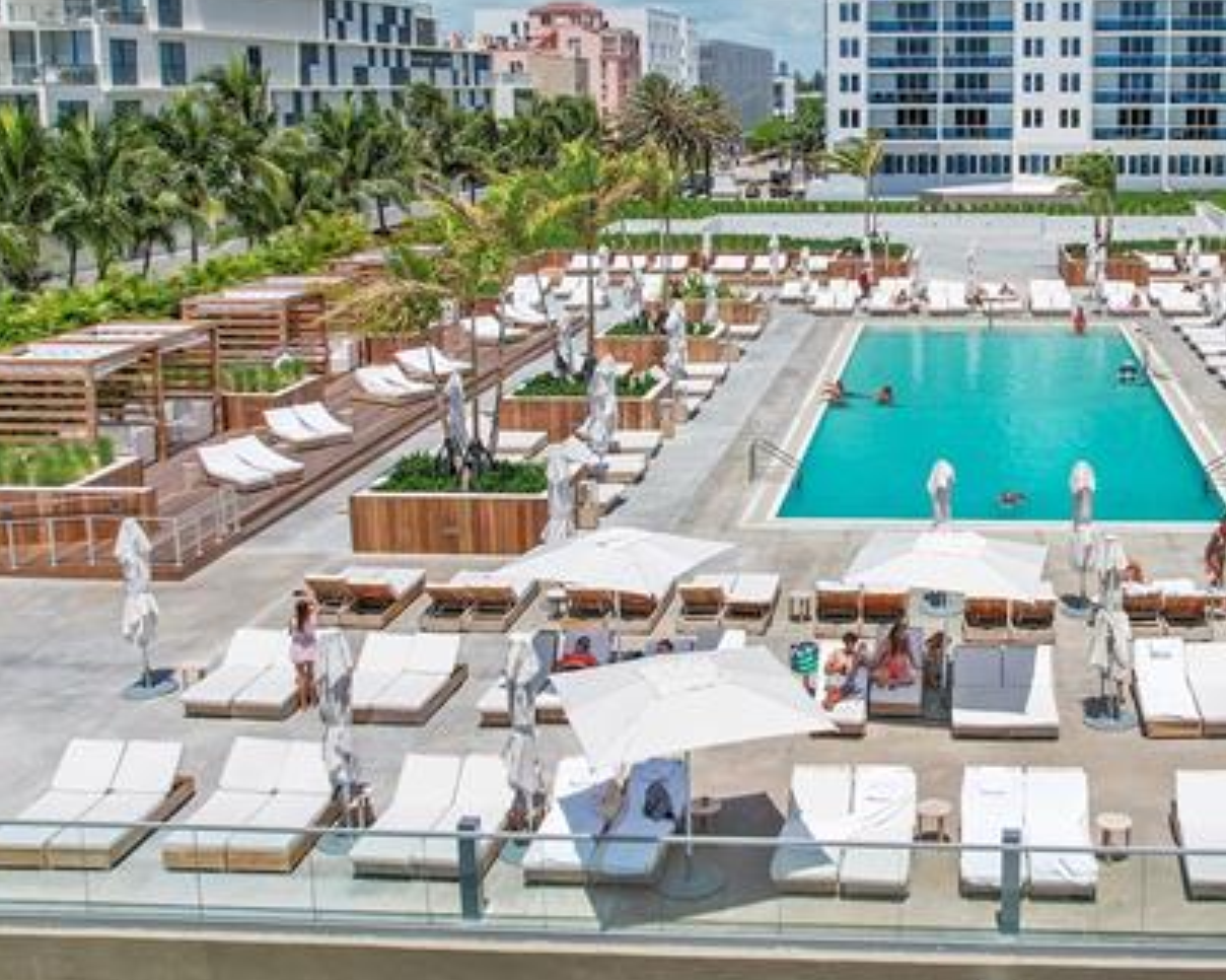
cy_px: 306
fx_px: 1487
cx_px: 888
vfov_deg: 36.0
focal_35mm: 41
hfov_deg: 43.6
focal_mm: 8.38
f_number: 2.8
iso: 160
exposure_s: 1/5000
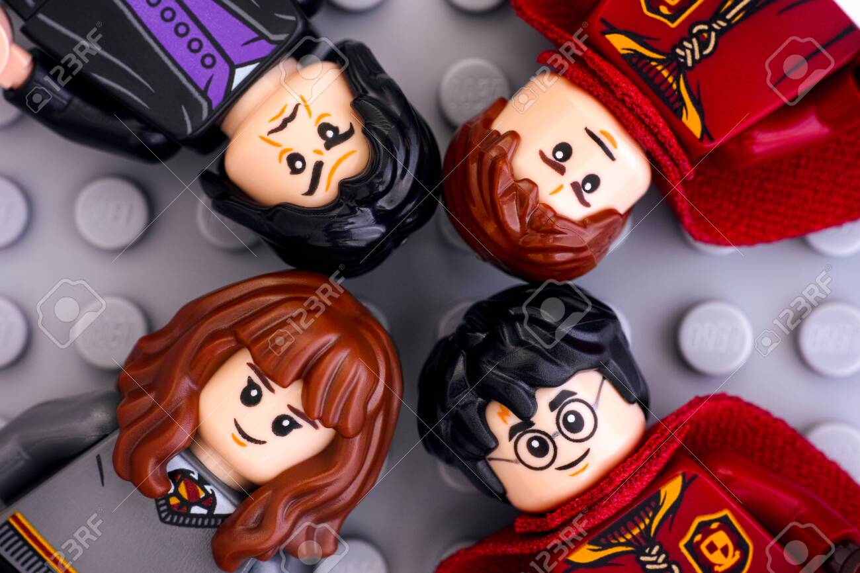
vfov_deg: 18.2
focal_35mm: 75
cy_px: 286
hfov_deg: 27.0
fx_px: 1791
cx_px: 430
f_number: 11
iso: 100
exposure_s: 5
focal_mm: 50
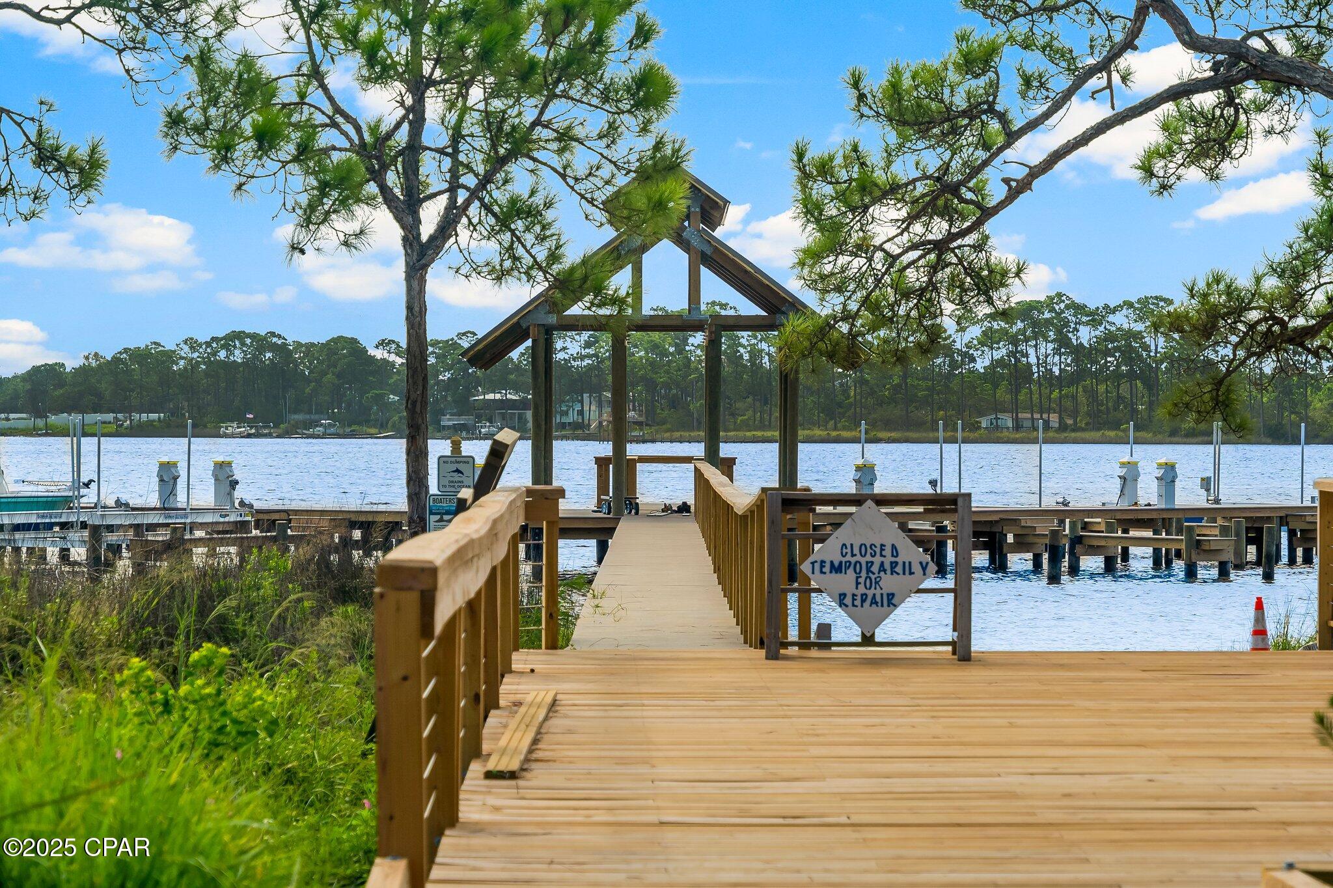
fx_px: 3886
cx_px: 666
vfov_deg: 13.0
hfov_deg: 19.5
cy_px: 444
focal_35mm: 105
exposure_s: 1/500
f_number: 3.5
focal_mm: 70
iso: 125
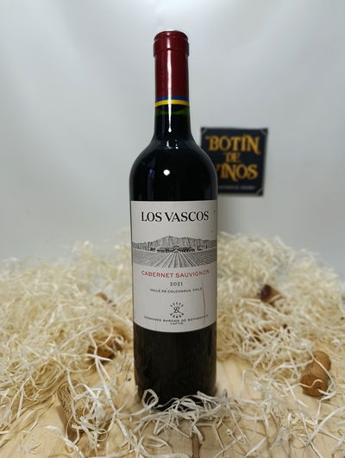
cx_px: 172
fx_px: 305
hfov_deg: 59.0
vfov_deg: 73.8
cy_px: 229
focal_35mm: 23
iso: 88
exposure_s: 1/100
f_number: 1.65
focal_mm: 6.11
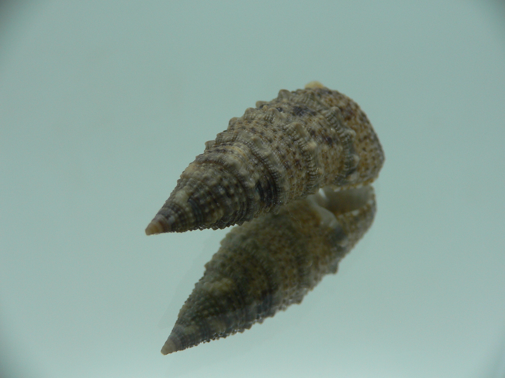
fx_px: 511
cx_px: 252
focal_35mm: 35
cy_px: 189
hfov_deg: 52.6
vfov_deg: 40.7
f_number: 2.8
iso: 80
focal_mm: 4.6
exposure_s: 1/60
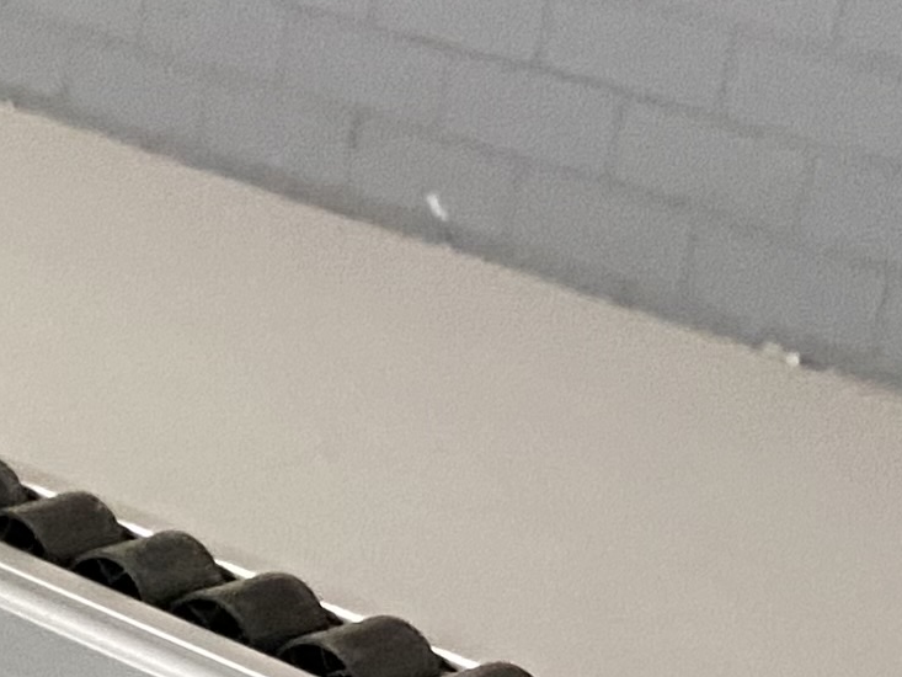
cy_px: 806
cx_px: -838
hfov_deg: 12.4
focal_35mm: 143
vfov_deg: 10.2
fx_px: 3727
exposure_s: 1/60
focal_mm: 4.25
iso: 500
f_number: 1.8
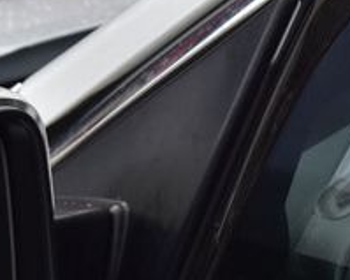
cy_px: 266
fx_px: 2583
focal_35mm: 250
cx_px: 9
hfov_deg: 7.7
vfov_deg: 6.2
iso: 400
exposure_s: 1/200
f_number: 10
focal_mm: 55
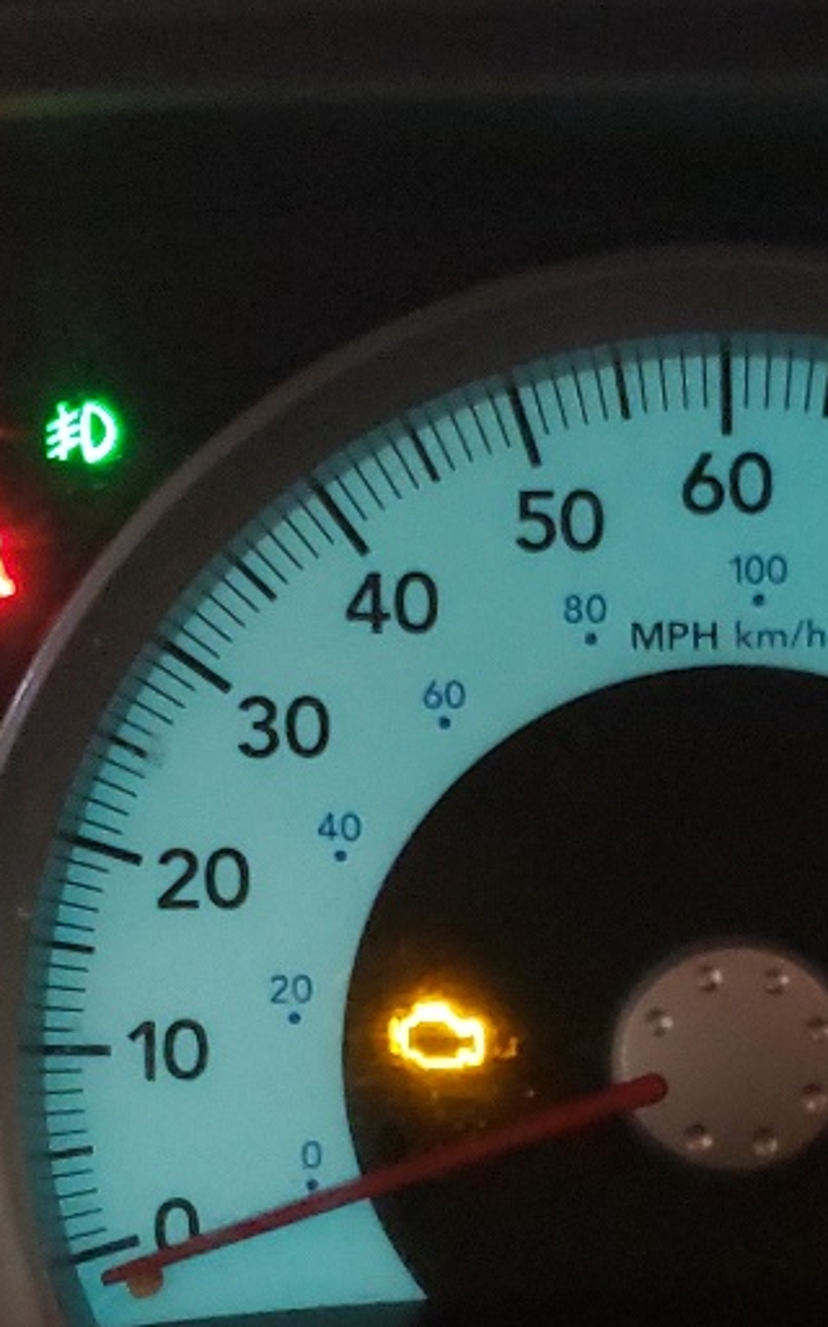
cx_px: 649
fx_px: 3109
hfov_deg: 15.1
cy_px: 898
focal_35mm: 86
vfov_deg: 24.0
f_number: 1.5
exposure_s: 1/24
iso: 478
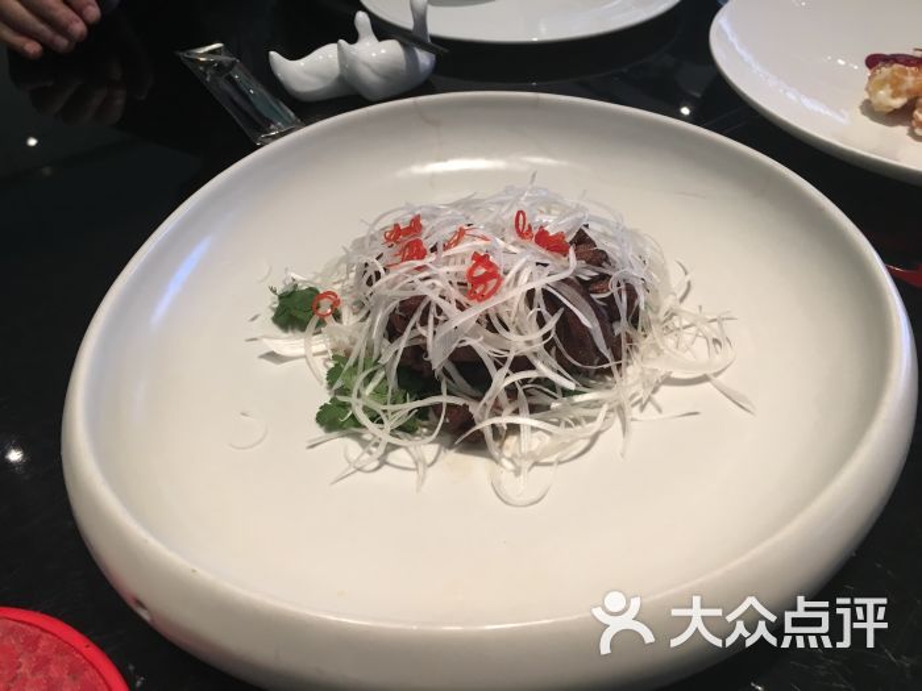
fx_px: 772
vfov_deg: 48.2
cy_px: 346
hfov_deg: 61.7
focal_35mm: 29
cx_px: 461
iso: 100
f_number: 2.2
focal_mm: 4.15
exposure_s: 1/33
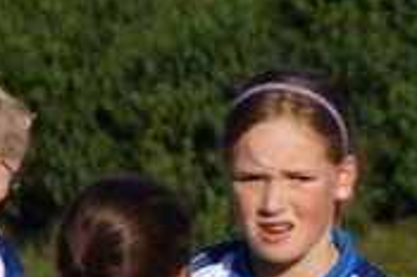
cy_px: 313
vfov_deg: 1.1
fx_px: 14245
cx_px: 824
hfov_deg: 1.7
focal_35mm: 1232
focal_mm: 140
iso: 100
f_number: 6.3
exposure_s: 1/500
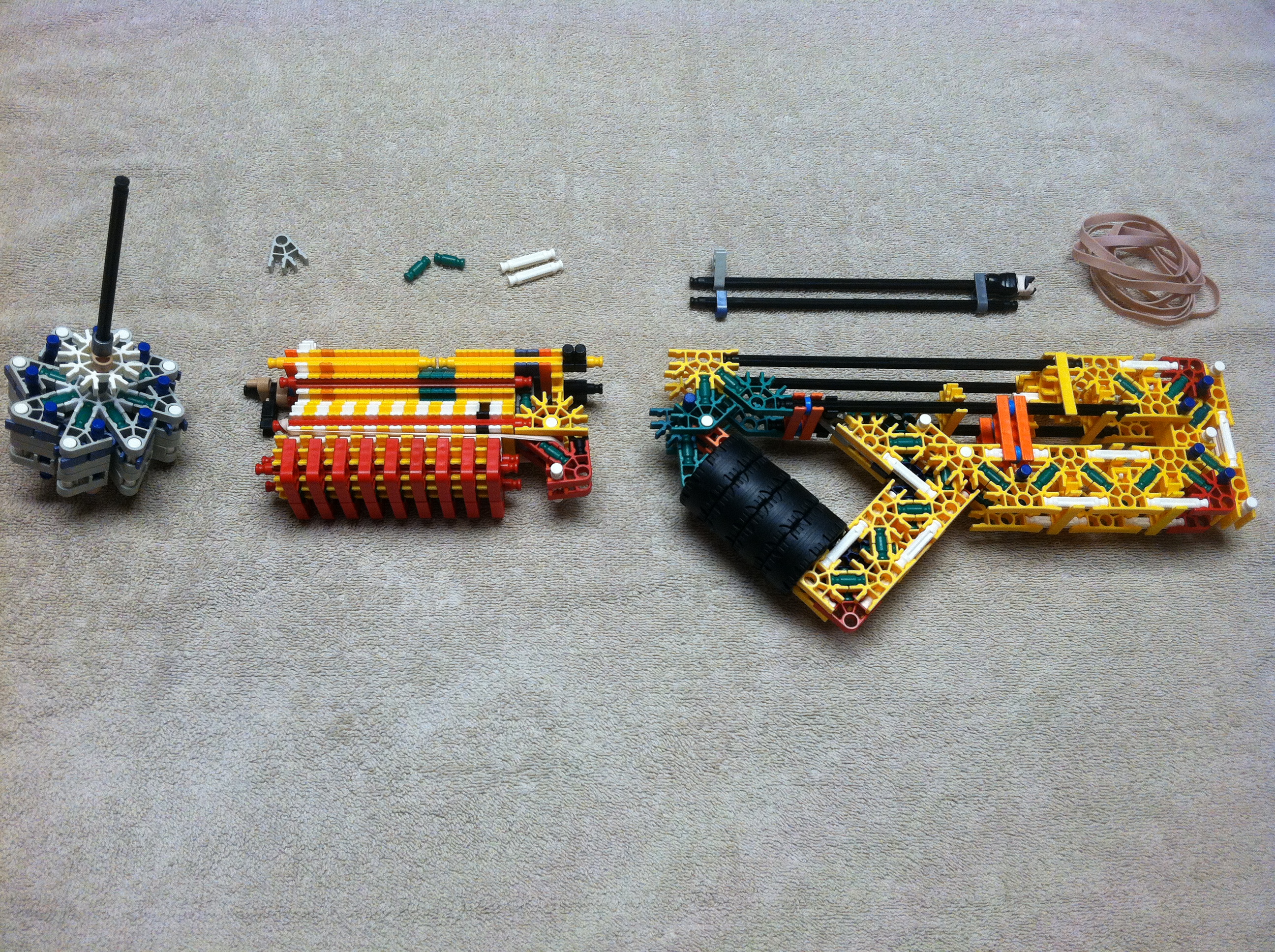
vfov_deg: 40.6
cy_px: 476
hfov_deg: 52.7
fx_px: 1287
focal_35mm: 35
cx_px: 638
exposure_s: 1/60
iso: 100
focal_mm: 3.85
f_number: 2.8
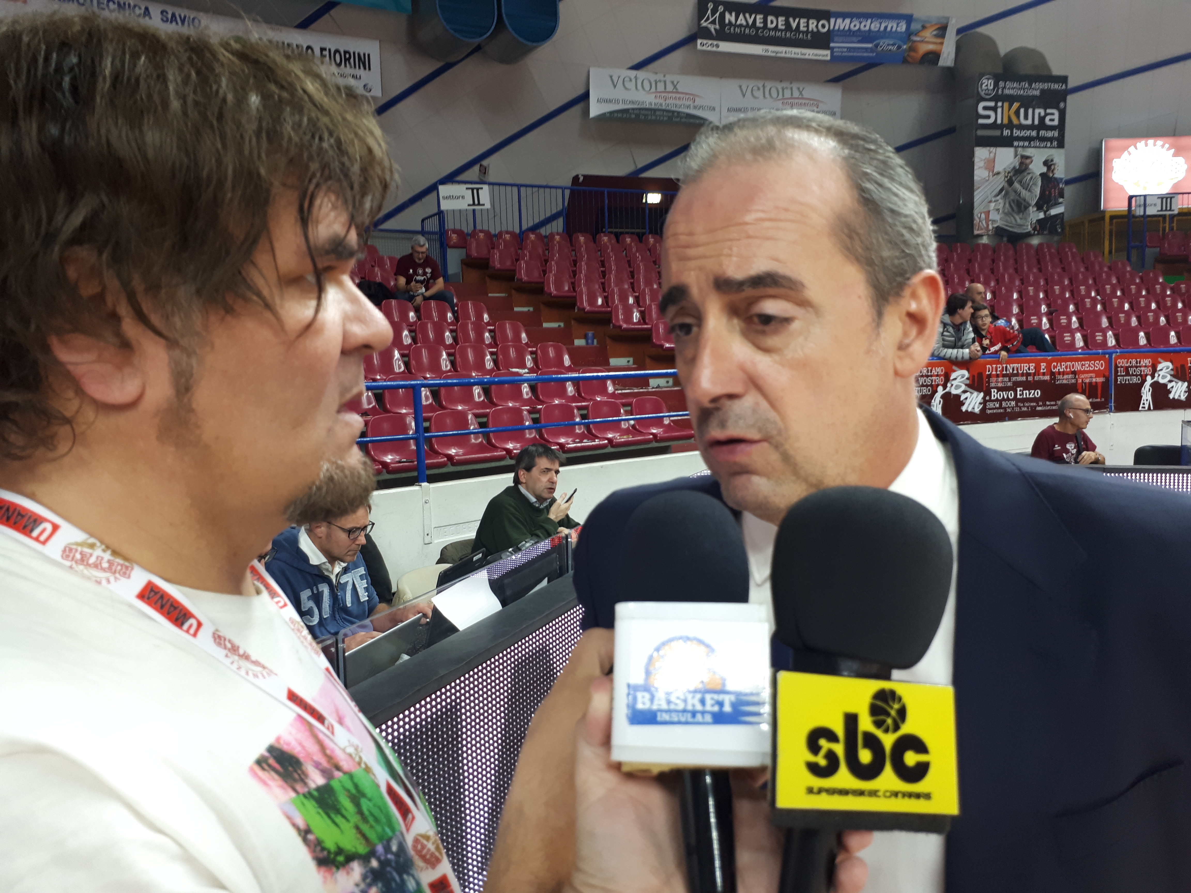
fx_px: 929
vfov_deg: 51.4
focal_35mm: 27
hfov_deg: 65.3
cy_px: 446
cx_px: 596
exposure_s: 1/33
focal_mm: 3.6
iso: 100
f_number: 1.9
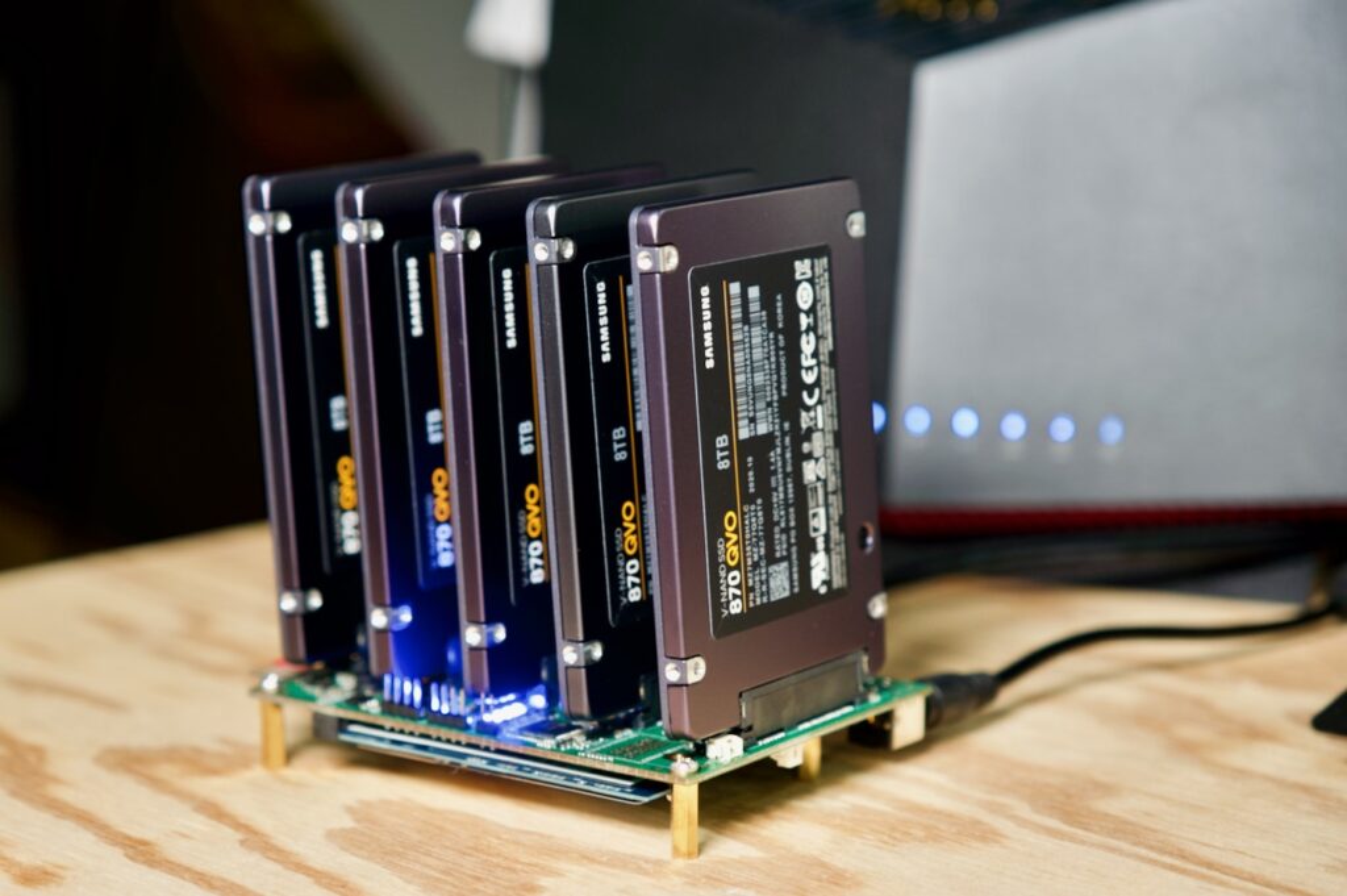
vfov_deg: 17.5
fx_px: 2916
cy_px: 448
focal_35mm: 78
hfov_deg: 26.0
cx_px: 674
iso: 200
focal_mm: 52
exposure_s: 1/100
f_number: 2.8
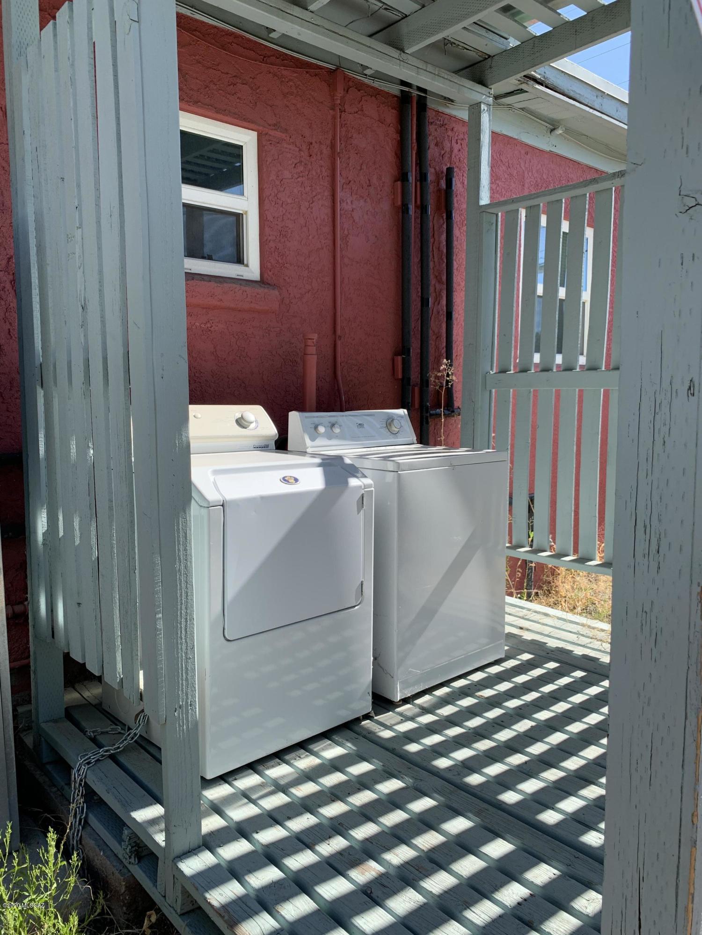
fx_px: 703
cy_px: 468
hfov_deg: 53.1
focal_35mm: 26
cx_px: 351
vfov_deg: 67.3
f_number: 1.8
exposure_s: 1/864
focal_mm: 4.25
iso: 25
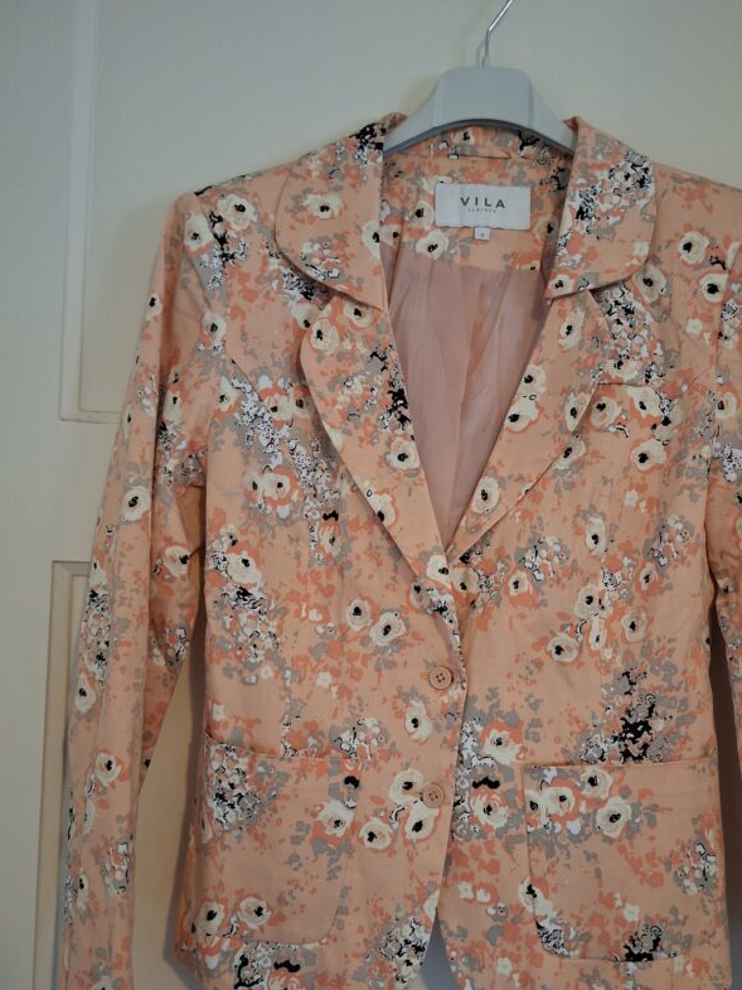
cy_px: 584
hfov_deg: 46.4
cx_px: 459
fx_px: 857
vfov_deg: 59.6
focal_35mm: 30
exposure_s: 1/25
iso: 500
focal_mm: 5.54
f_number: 1.8
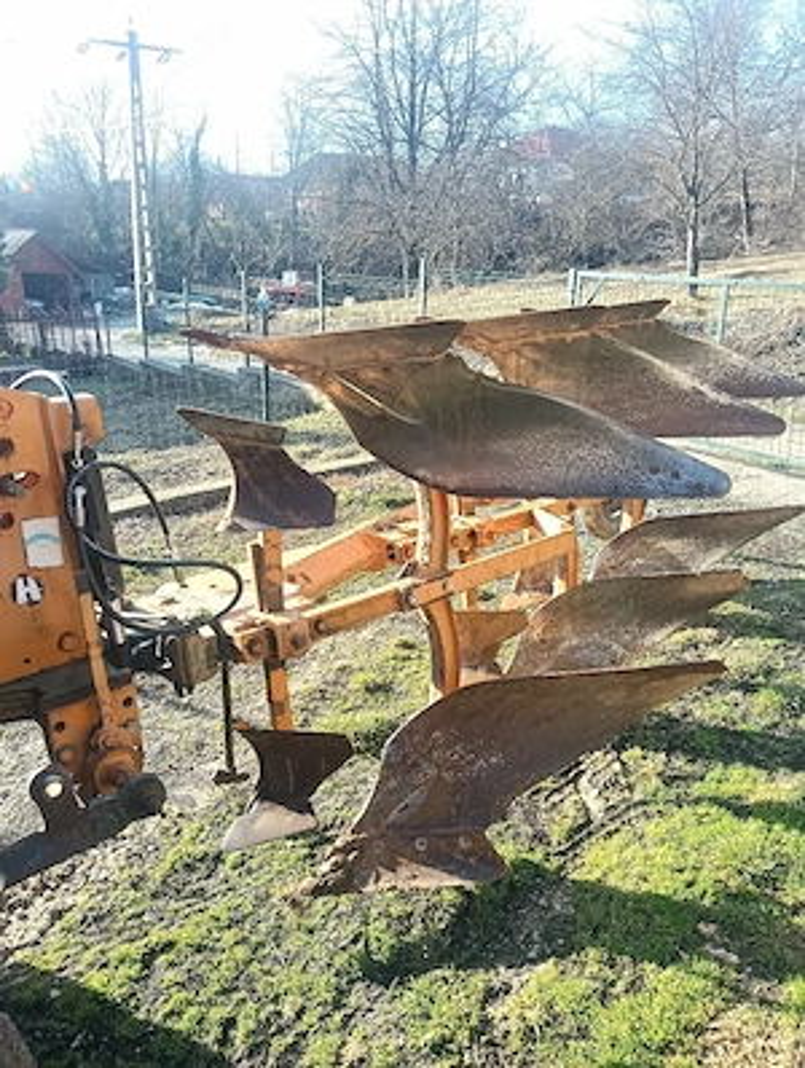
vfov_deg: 65.2
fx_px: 835
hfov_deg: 51.5
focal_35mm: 27
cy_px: 534
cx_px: 402
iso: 64
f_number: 1.8
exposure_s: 1/101
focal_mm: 3.98
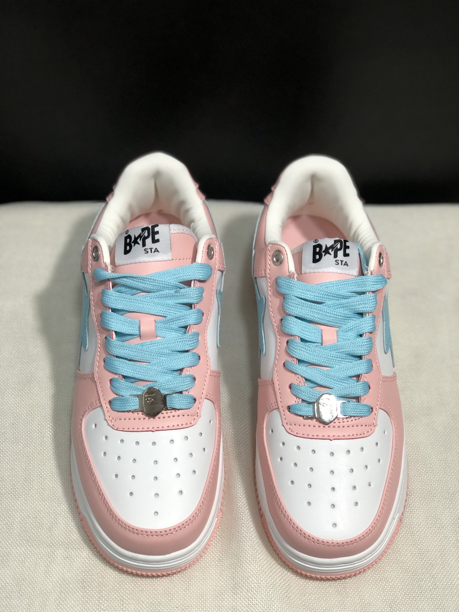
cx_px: 230
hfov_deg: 25.7
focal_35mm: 57
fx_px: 1008
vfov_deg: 33.8
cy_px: 306
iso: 80
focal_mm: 6.6
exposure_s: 1/30
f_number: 2.8
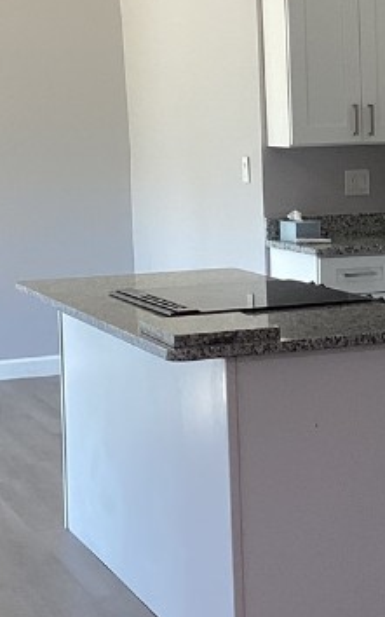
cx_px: 474
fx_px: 1596
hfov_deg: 13.3
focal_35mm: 95
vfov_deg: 21.8
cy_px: 254
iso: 64
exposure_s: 1/60
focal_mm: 3.3
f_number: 2.4
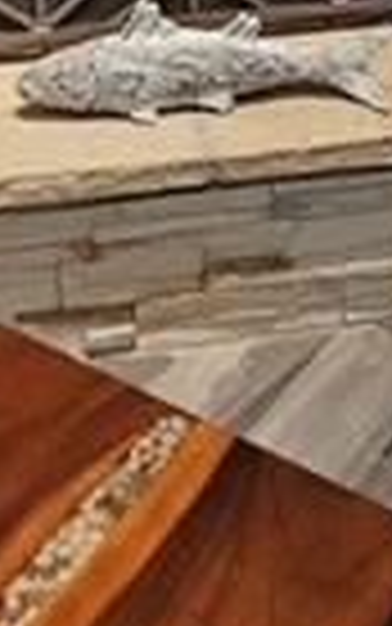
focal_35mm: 76
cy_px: -320
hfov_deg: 17.1
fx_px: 1298
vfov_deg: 22.2
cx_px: 95
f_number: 2.2
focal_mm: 2.2
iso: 400
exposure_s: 1/60
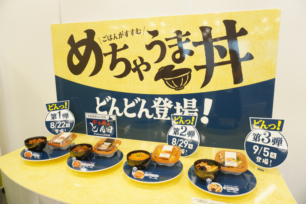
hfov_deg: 73.7
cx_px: 153
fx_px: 204
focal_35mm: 24
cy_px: 102
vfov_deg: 53.1
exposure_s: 1/30
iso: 125
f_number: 3.5
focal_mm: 16
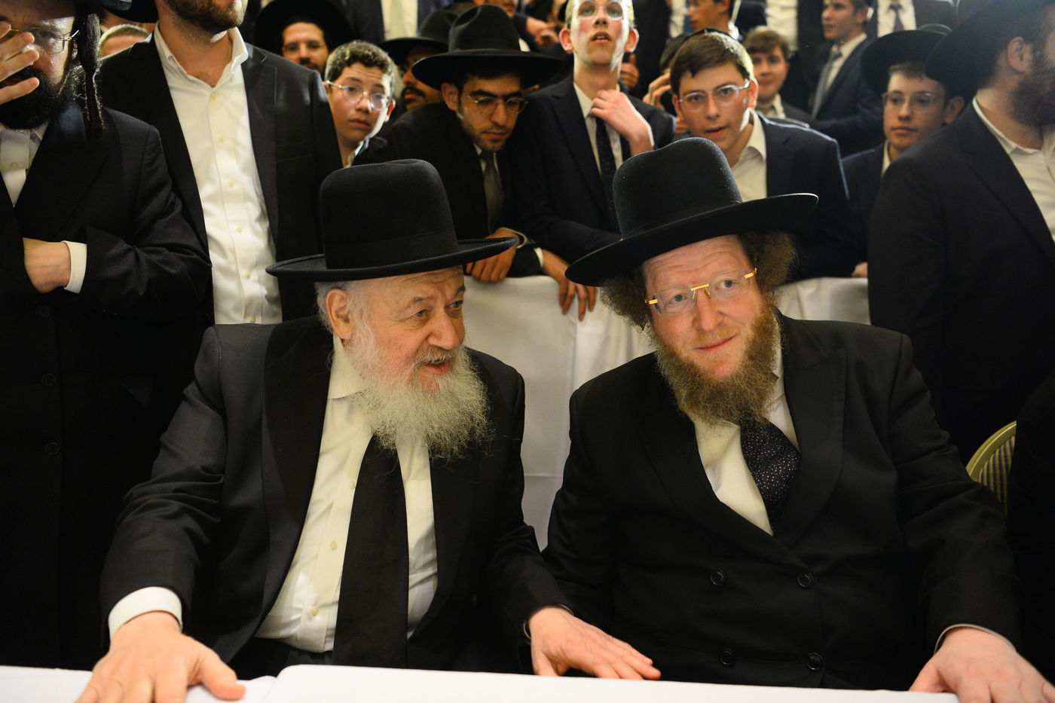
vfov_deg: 42.3
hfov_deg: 60.3
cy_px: 352
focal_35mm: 31
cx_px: 528
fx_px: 908
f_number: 3.2
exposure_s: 1/160
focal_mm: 31
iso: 2500
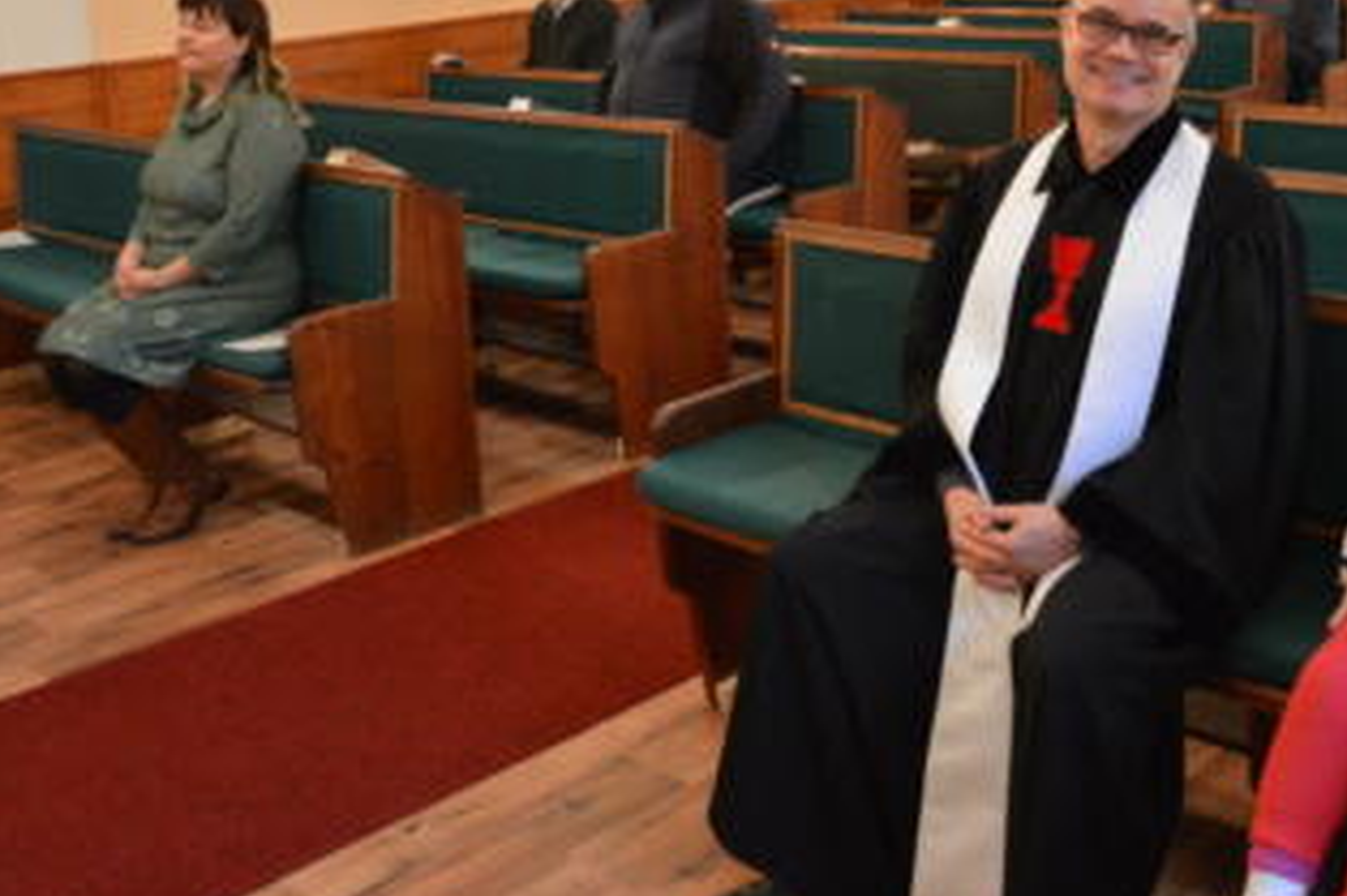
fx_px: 1608
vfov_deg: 30.8
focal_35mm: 43
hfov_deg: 44.7
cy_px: 259
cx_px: 918
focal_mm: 18
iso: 1600
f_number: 6.3
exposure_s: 1/15
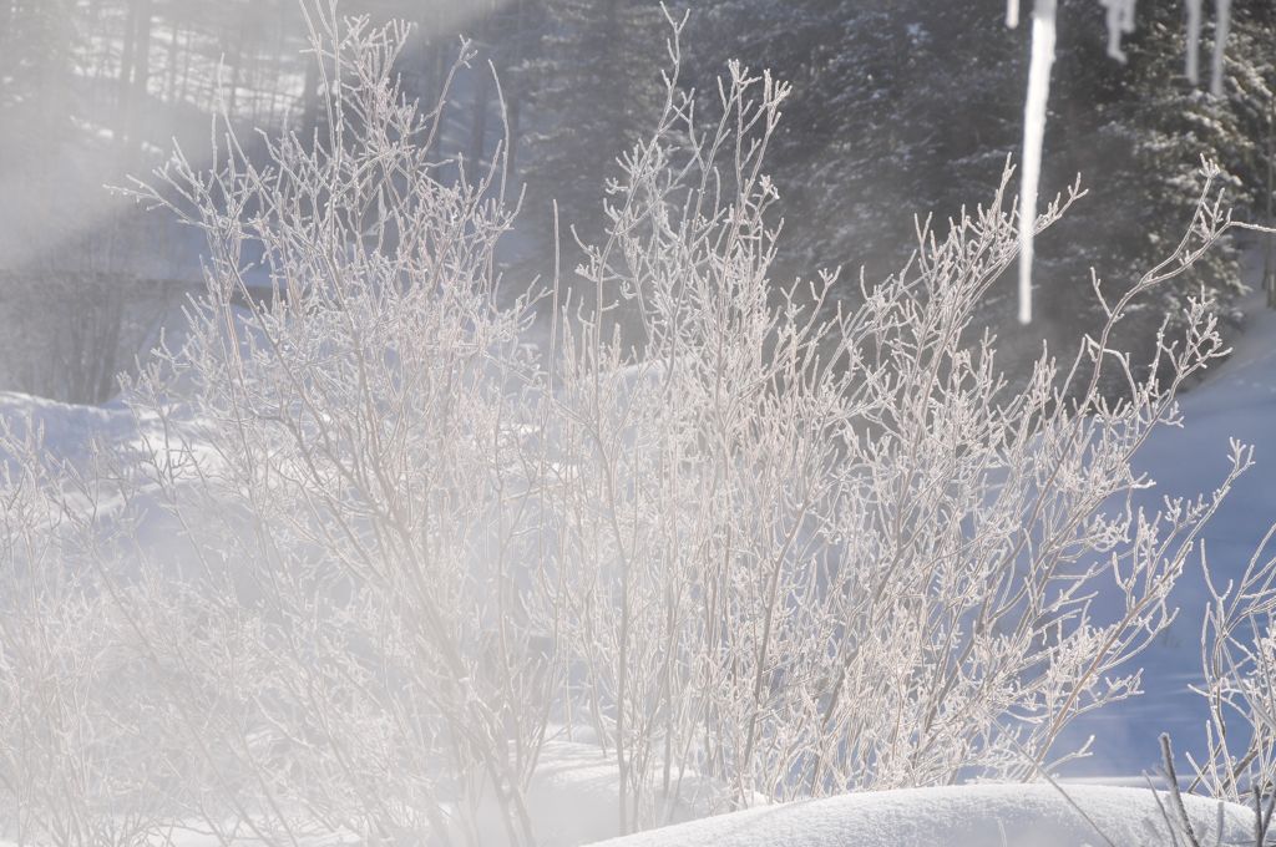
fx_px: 5947
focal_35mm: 168
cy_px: 424
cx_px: 638
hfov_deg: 12.2
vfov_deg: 8.1
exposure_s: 1/500
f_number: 11
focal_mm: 112
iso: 250
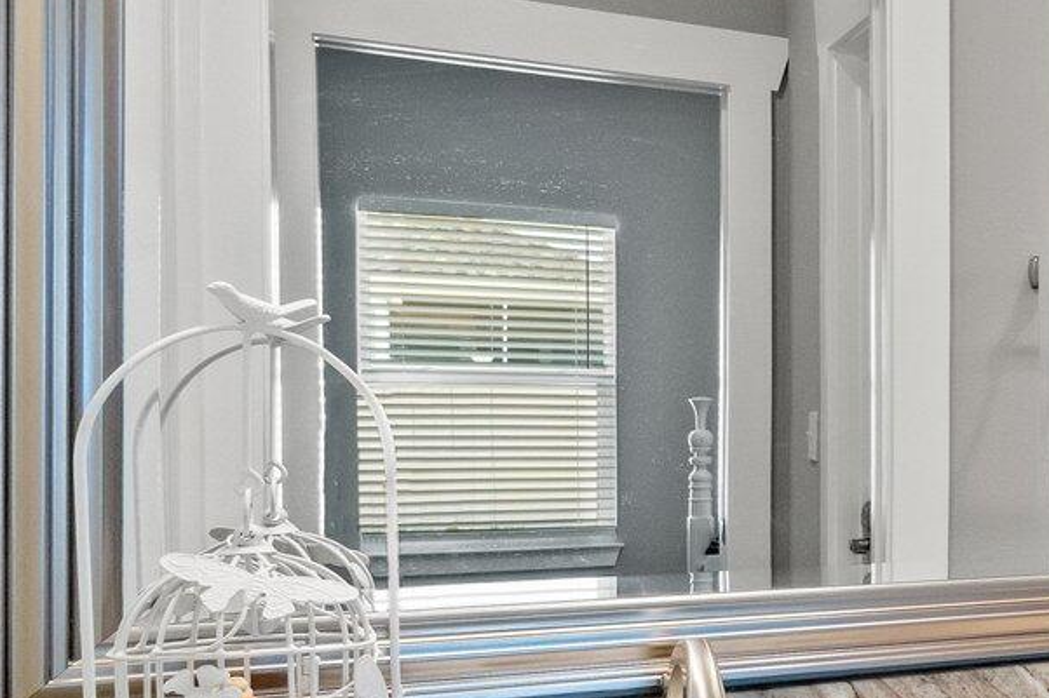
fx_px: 1486
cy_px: 422
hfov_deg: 25.9
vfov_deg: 26.4
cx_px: 1655
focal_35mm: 51
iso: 400
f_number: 8
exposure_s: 1/4
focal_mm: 10
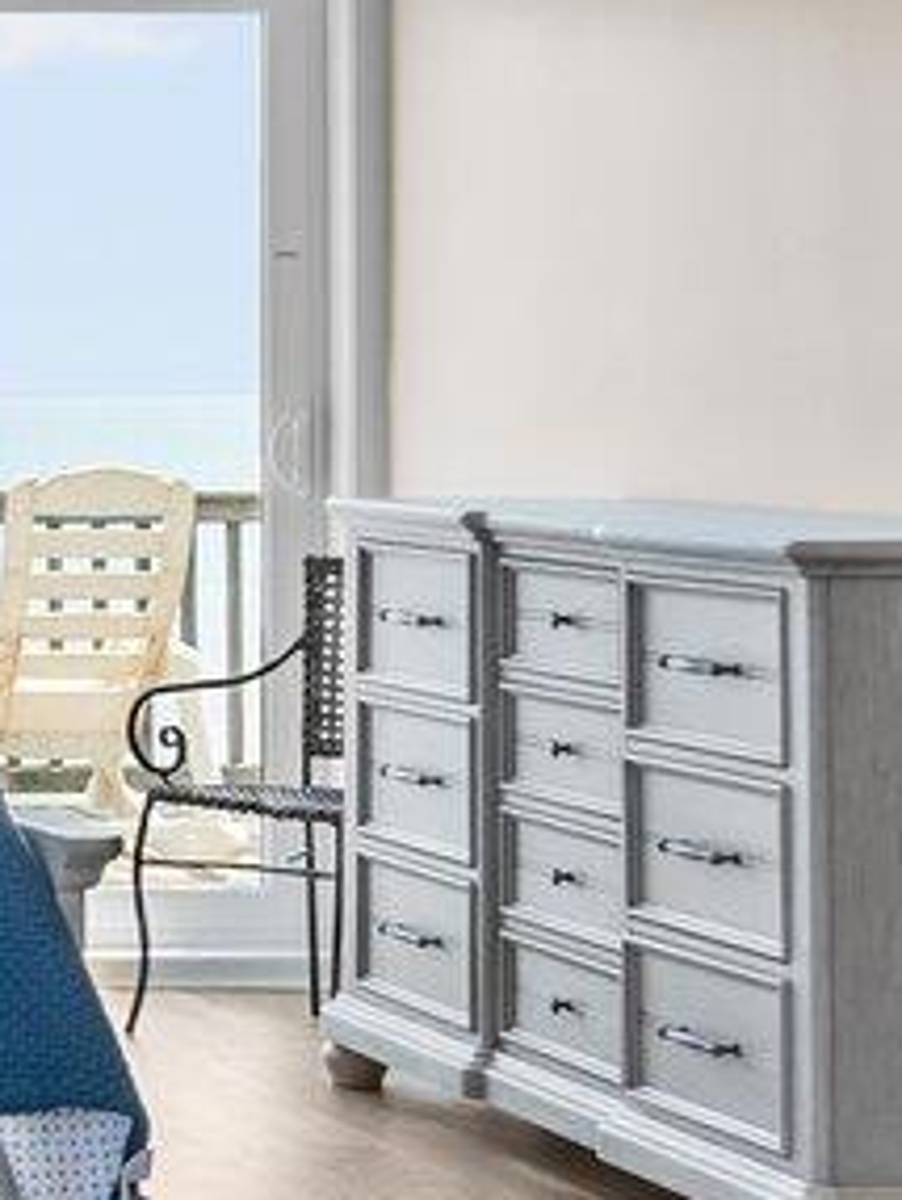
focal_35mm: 110
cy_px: 472
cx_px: -1175
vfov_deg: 17.8
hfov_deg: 11.4
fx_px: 3816
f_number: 4
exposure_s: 1/40
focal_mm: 16
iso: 320
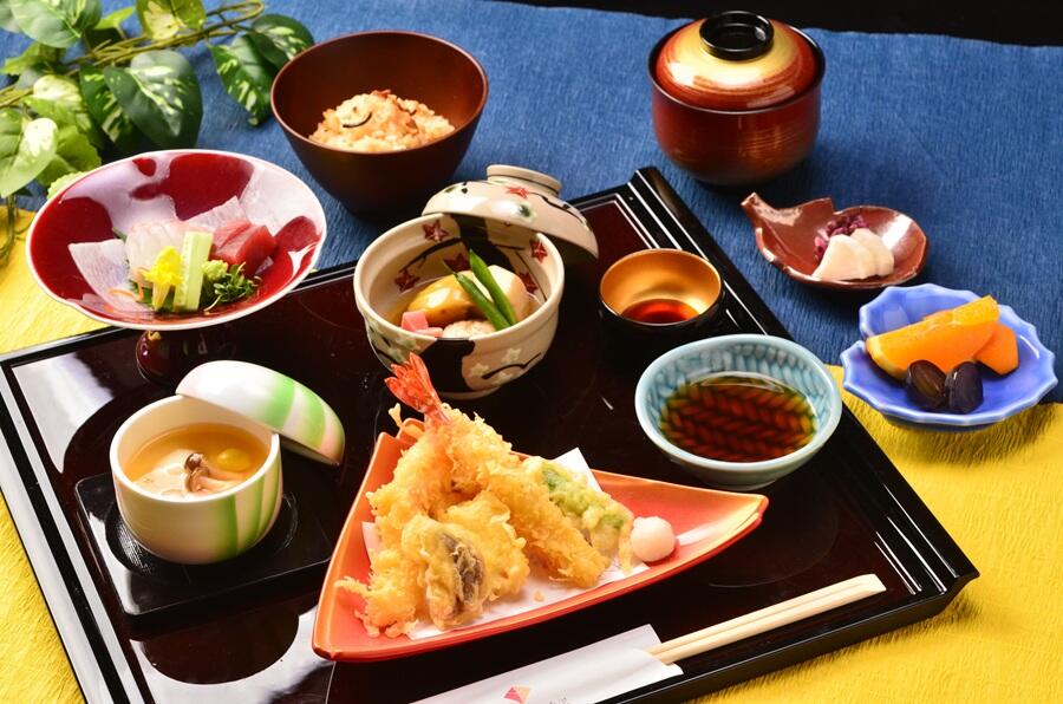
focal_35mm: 90
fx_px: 2652
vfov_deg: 15.1
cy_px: 352
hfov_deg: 22.7
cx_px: 532
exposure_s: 1/90
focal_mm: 60
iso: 500
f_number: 9.5
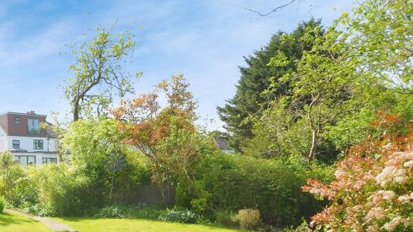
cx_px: 45
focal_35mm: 34
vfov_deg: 33.1
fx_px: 378
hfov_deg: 51.0
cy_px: 187
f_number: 10
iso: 200
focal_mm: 11.5
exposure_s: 1/400
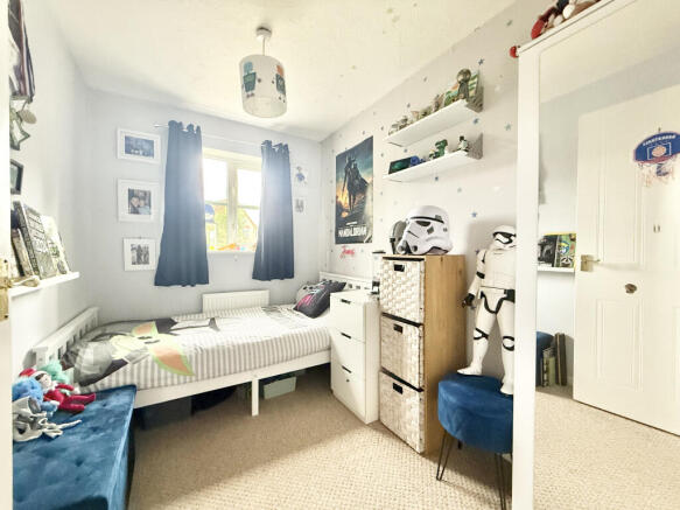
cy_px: 255
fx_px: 275
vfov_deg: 85.7
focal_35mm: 14
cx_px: 340
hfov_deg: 102.1
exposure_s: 1/60
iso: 500
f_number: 2.2
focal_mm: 2.22
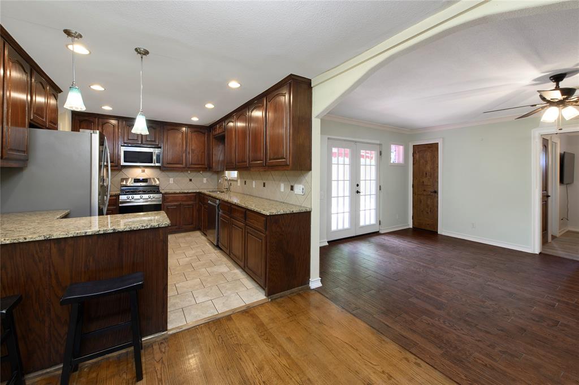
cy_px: 192
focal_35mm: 14
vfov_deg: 81.1
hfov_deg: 104.3
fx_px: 225
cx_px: 290
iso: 250
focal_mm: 14
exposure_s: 1/3
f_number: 9
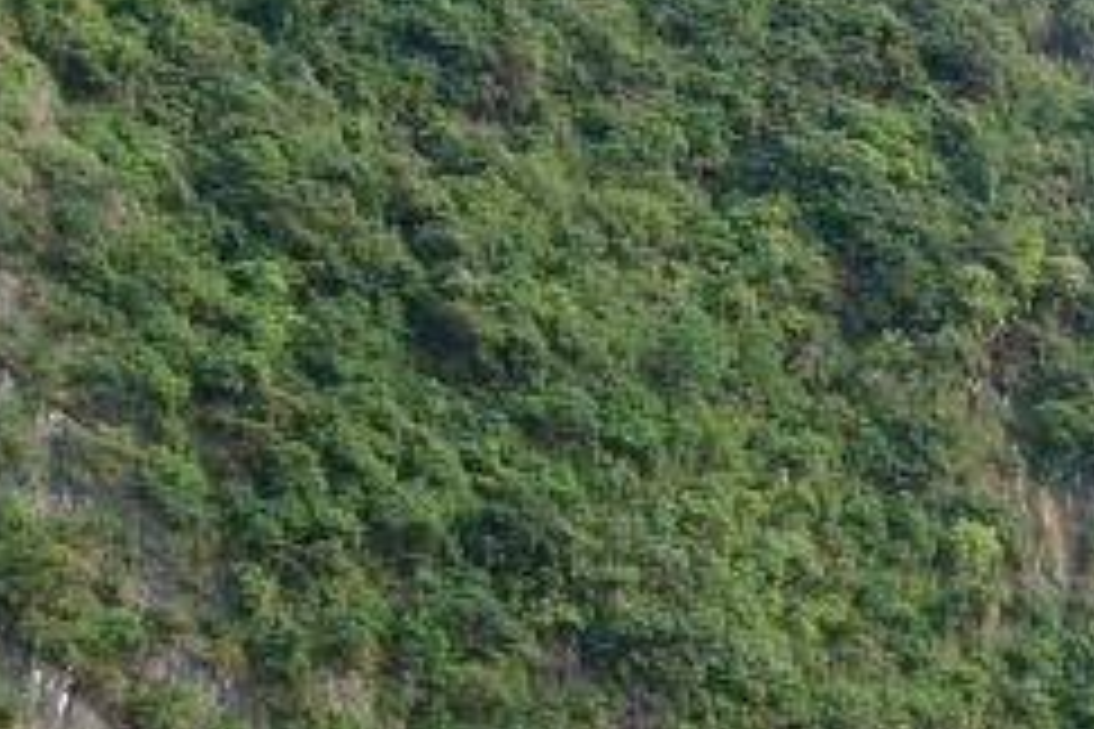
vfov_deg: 11.9
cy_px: 493
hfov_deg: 16.6
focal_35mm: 115
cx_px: 1490
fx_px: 3494
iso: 125
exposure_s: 1/100
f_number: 5.6
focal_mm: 13.09
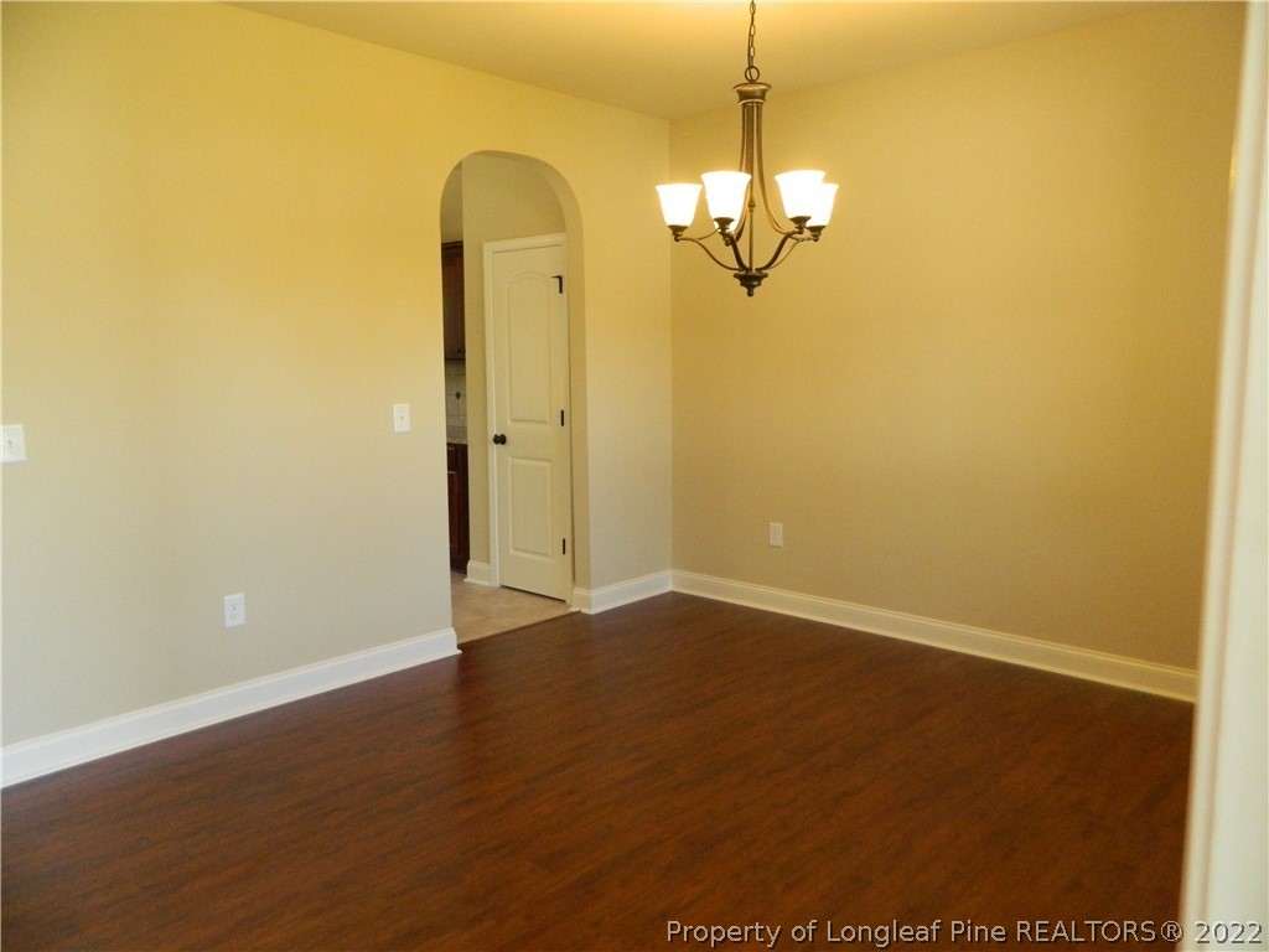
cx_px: 634
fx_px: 916
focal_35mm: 25
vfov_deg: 54.9
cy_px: 476
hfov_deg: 69.4
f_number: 3.1
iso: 400
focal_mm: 4.5
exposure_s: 1/60
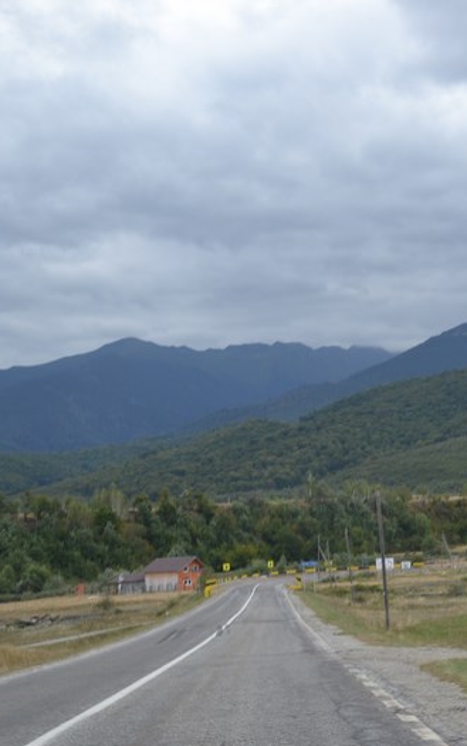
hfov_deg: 16.3
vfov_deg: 26.1
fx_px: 1608
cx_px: 419
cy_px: 374
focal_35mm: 79
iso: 160
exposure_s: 1/125
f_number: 5.6
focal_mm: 34
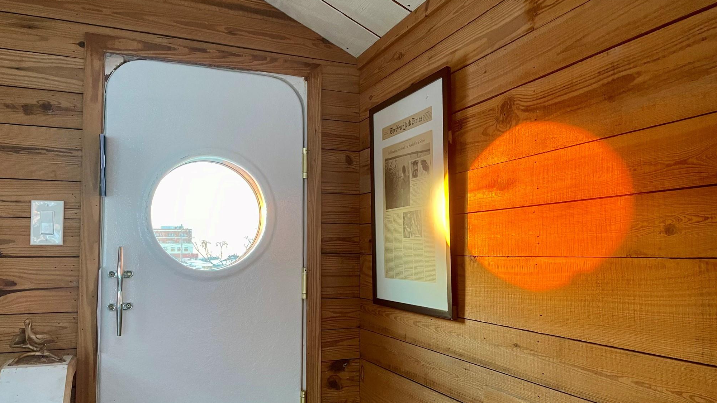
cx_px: 355
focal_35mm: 29
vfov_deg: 40.1
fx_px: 551
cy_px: 219
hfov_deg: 66.1
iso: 160
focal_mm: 4.2
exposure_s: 1/60
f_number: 1.6
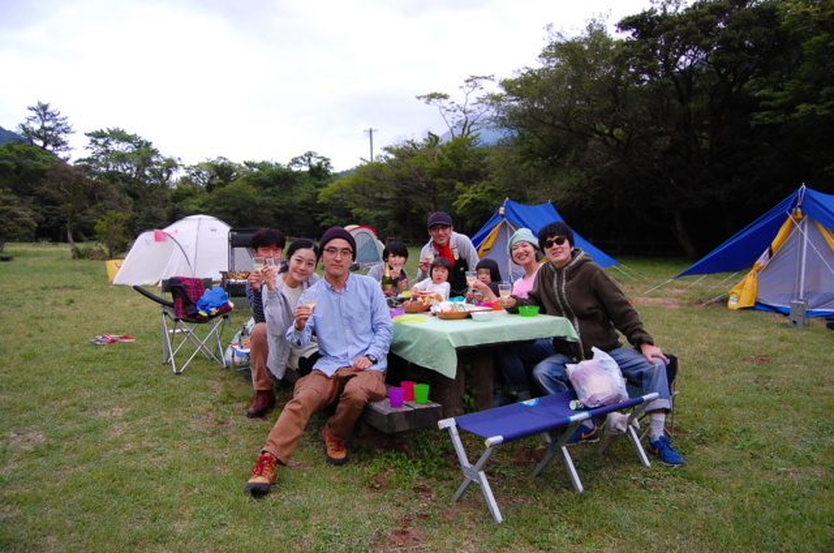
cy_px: 276
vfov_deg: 47.7
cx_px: 417
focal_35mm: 27
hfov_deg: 67.5
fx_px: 624
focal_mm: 18
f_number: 4.5
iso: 400
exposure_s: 1/50
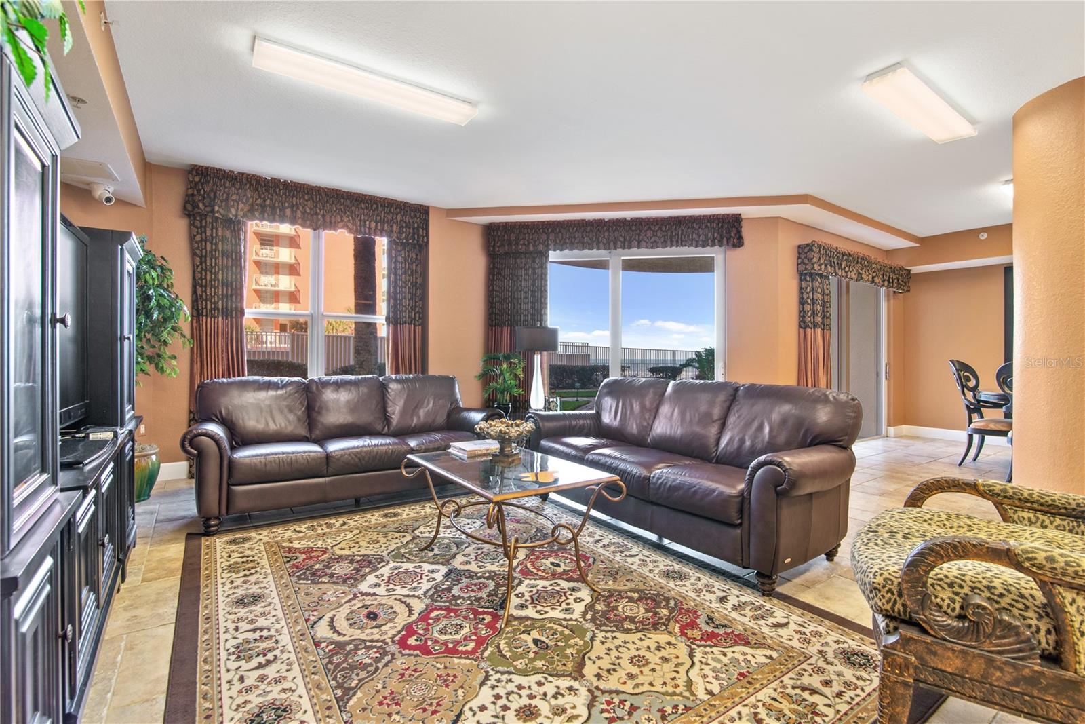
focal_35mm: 16
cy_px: 362
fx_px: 482
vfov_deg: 73.8
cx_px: 542
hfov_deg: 96.7
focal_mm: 16
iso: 400
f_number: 8
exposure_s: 1/5
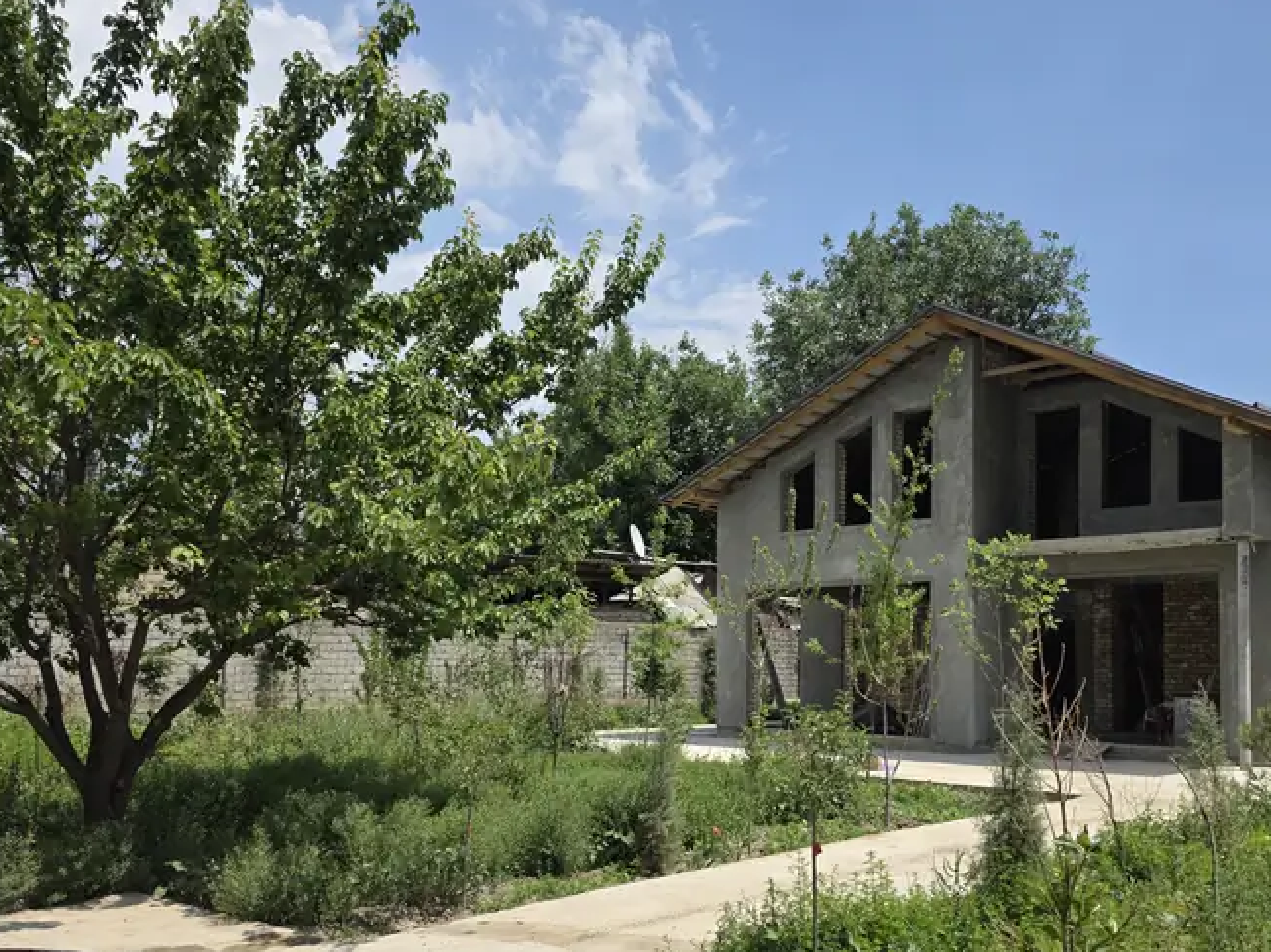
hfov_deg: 56.5
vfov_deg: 43.6
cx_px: 748
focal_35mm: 32
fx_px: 1175
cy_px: 623
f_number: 1.7
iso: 80
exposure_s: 1/7944
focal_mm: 6.3
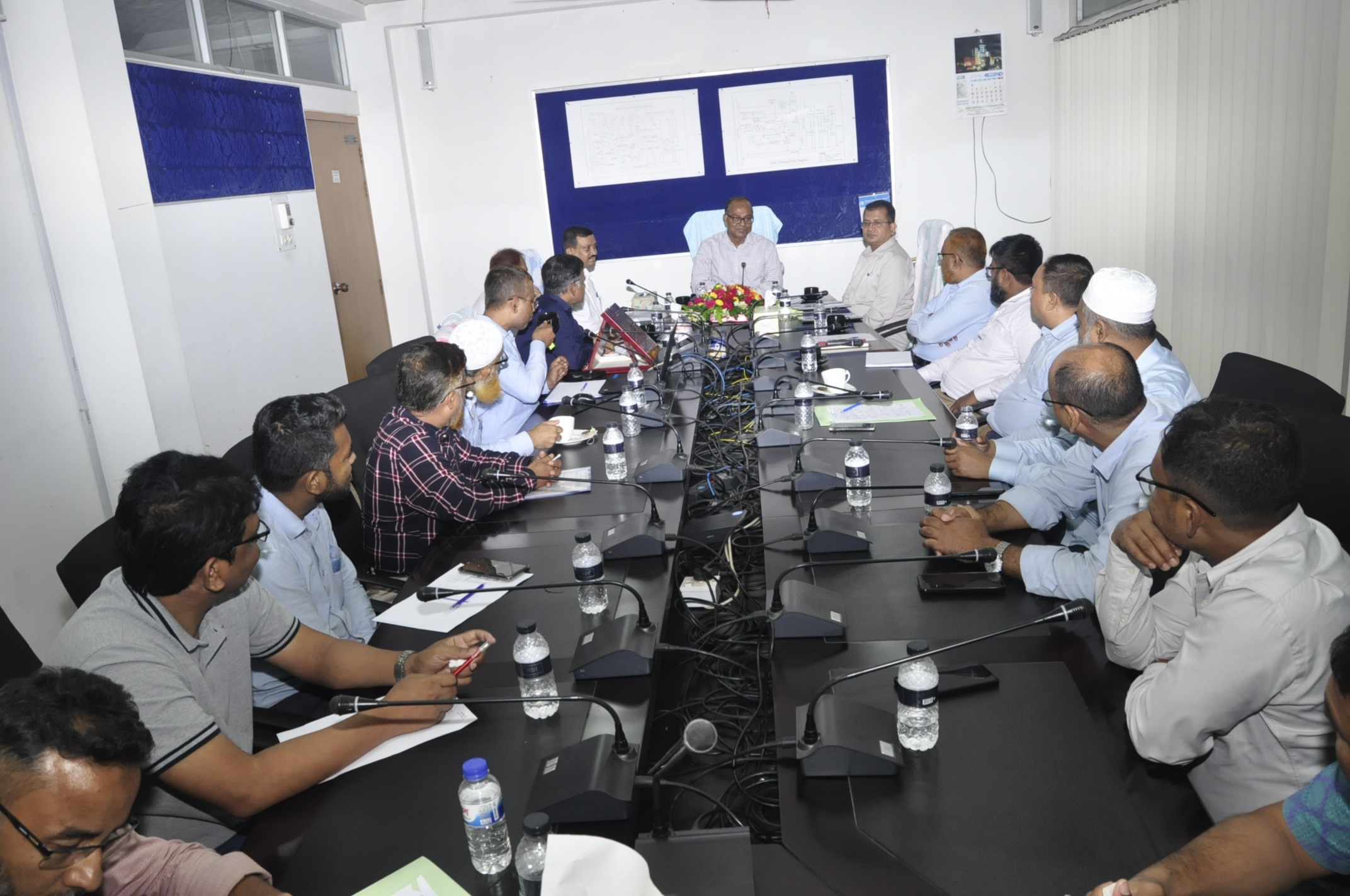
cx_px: 675
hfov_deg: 67.4
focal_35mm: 27
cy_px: 448
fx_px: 1011
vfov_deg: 47.8
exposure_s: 1/125
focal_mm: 18
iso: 800
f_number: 6.3
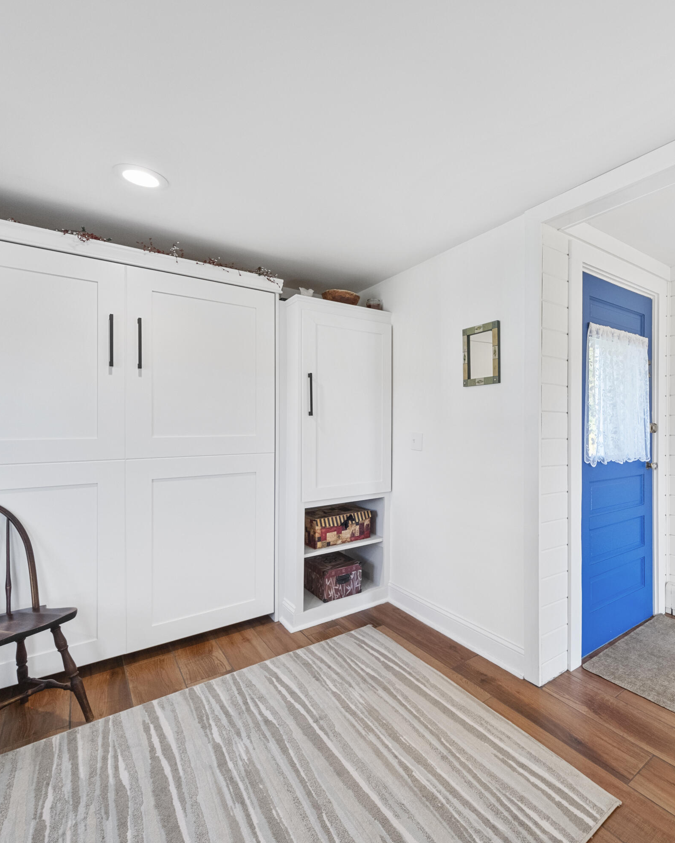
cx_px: 448
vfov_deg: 89.6
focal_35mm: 17
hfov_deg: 74.7
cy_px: 423
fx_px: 424
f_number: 8
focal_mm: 8
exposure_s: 1/8
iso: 500
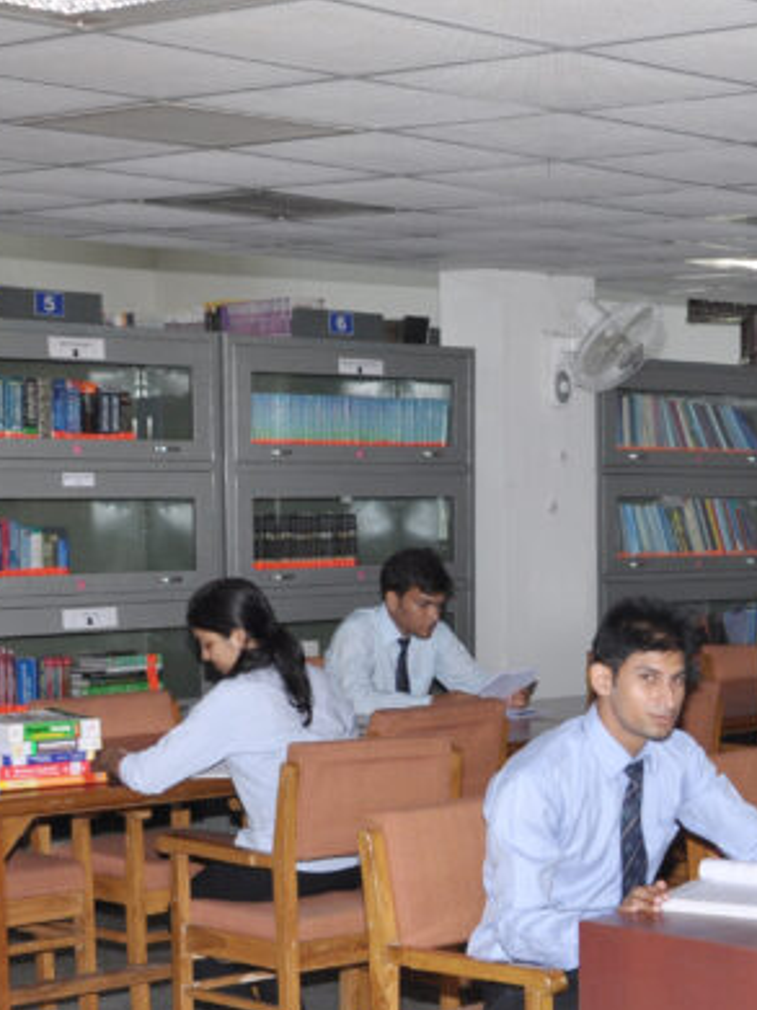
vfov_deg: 23.3
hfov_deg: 16.9
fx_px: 2421
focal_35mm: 83
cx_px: 953
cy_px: 788
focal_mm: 22
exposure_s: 1/160
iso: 400
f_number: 6.3
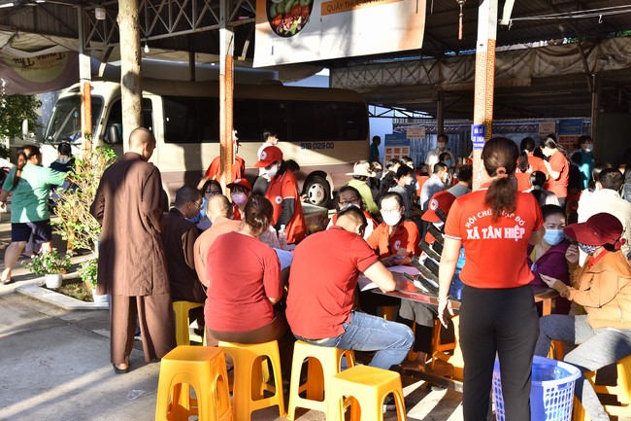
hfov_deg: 44.5
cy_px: 210
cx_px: 316
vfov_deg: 30.5
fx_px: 771
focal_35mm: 44
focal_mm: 44
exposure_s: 1/125
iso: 160
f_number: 6.3
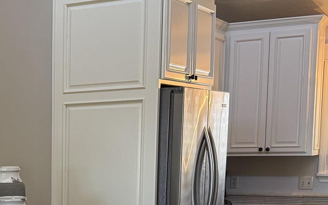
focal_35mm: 86
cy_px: 257
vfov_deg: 14.6
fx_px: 769
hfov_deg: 22.4
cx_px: -55
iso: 200
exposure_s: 1/120
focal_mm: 6.76
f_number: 1.78
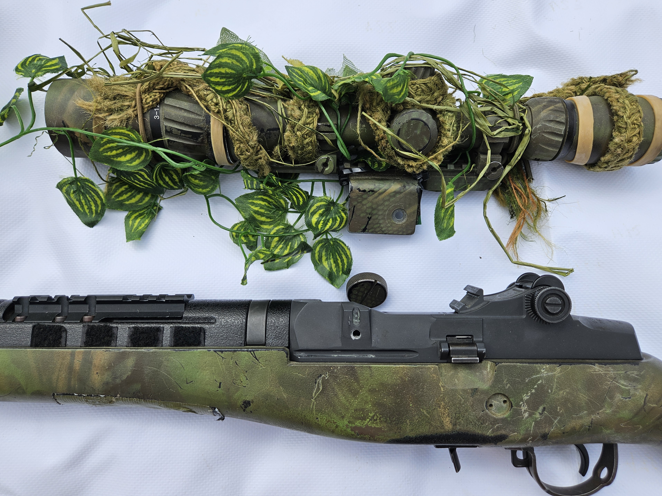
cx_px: 343
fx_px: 459
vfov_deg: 56.8
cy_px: 248
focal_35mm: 24
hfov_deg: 71.6
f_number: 1.8
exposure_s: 1/970
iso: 25
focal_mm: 5.4
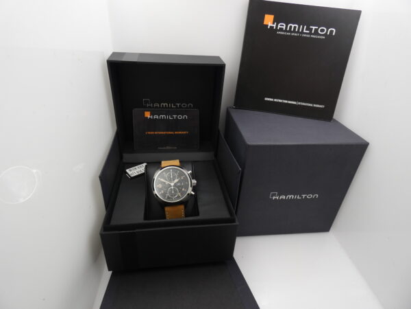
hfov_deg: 81.7
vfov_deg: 66.0
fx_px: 237
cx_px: 206
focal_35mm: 20
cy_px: 154
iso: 80
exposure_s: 1/100
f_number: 2.8
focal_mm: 3.6
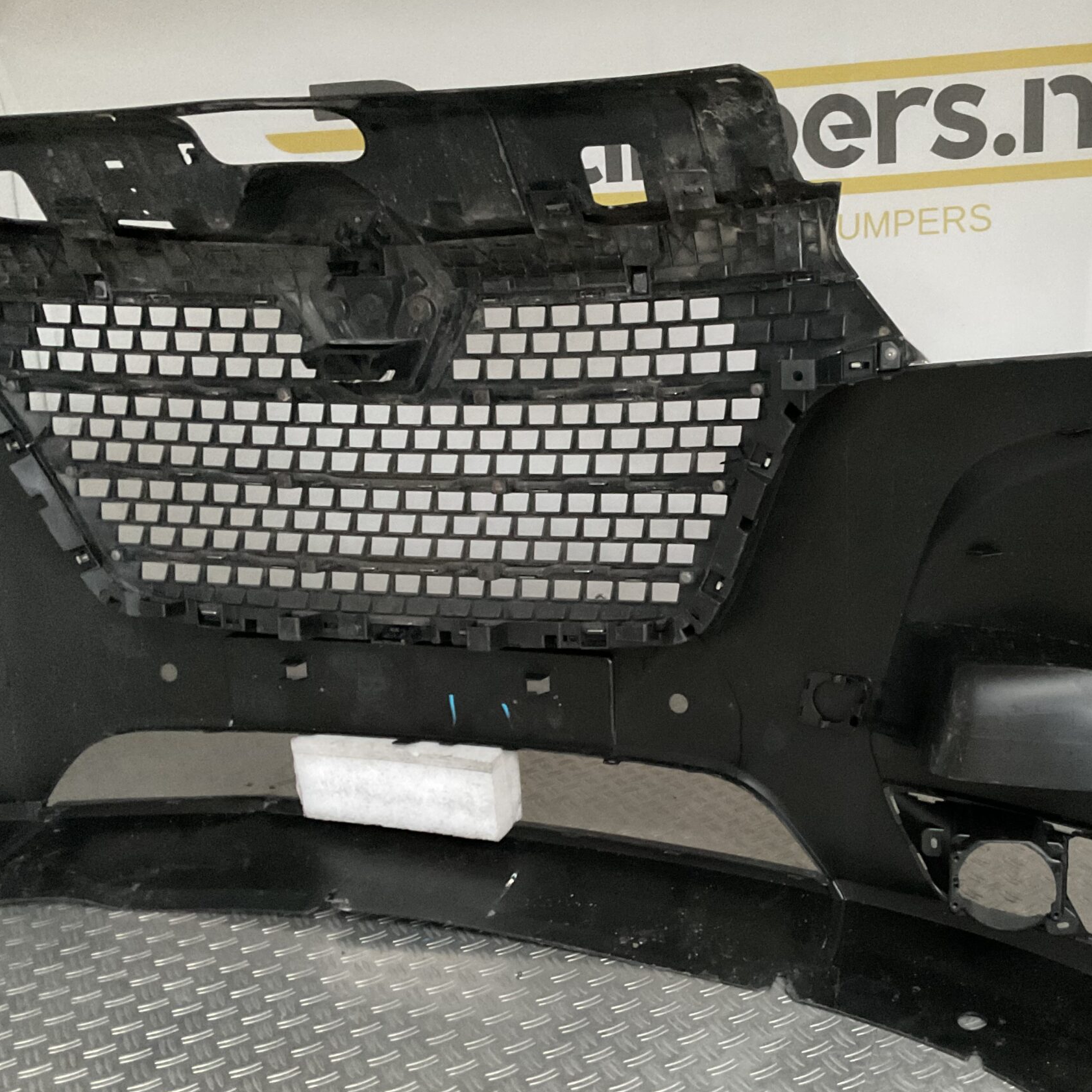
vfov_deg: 42.8
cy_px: 608
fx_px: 1392
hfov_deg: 42.3
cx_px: 724
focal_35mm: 39
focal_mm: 3
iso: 500
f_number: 1.8
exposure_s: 1/20
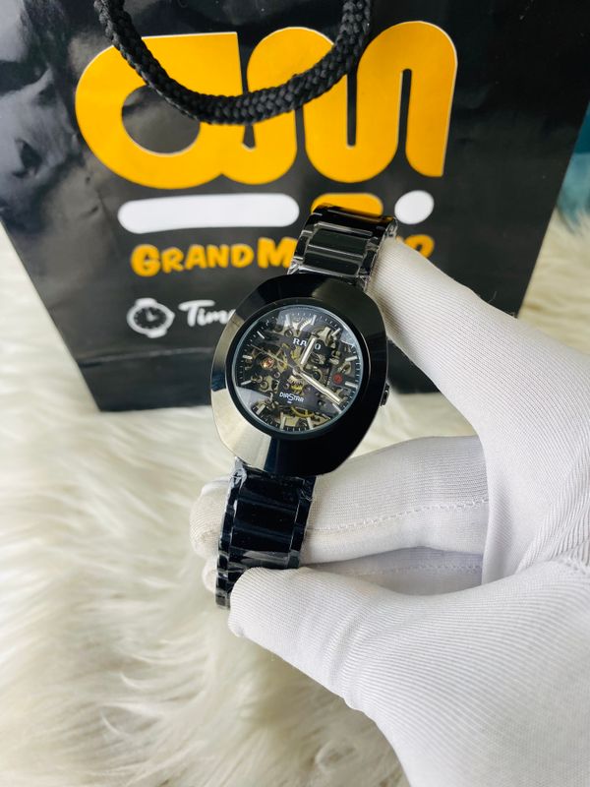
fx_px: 591
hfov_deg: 53.1
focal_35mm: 26
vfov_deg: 67.3
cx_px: 295
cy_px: 394
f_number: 1.8
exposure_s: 1/100
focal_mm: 4.25
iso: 50
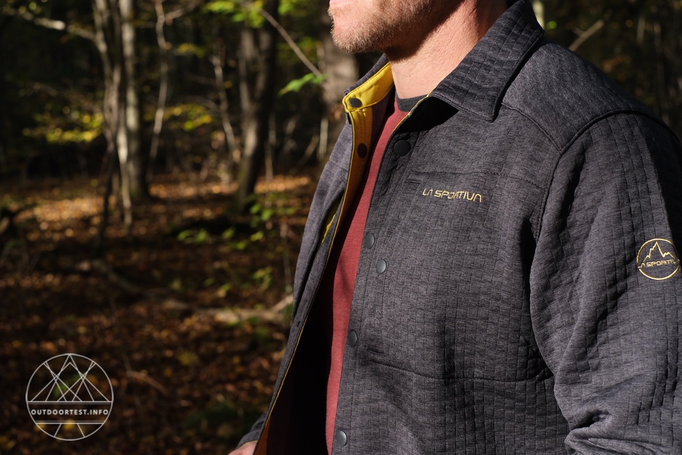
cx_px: 341
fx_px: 1004
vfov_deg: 25.5
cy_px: 228
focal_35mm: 53
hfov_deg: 37.5
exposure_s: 1/250
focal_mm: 35
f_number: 5
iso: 400
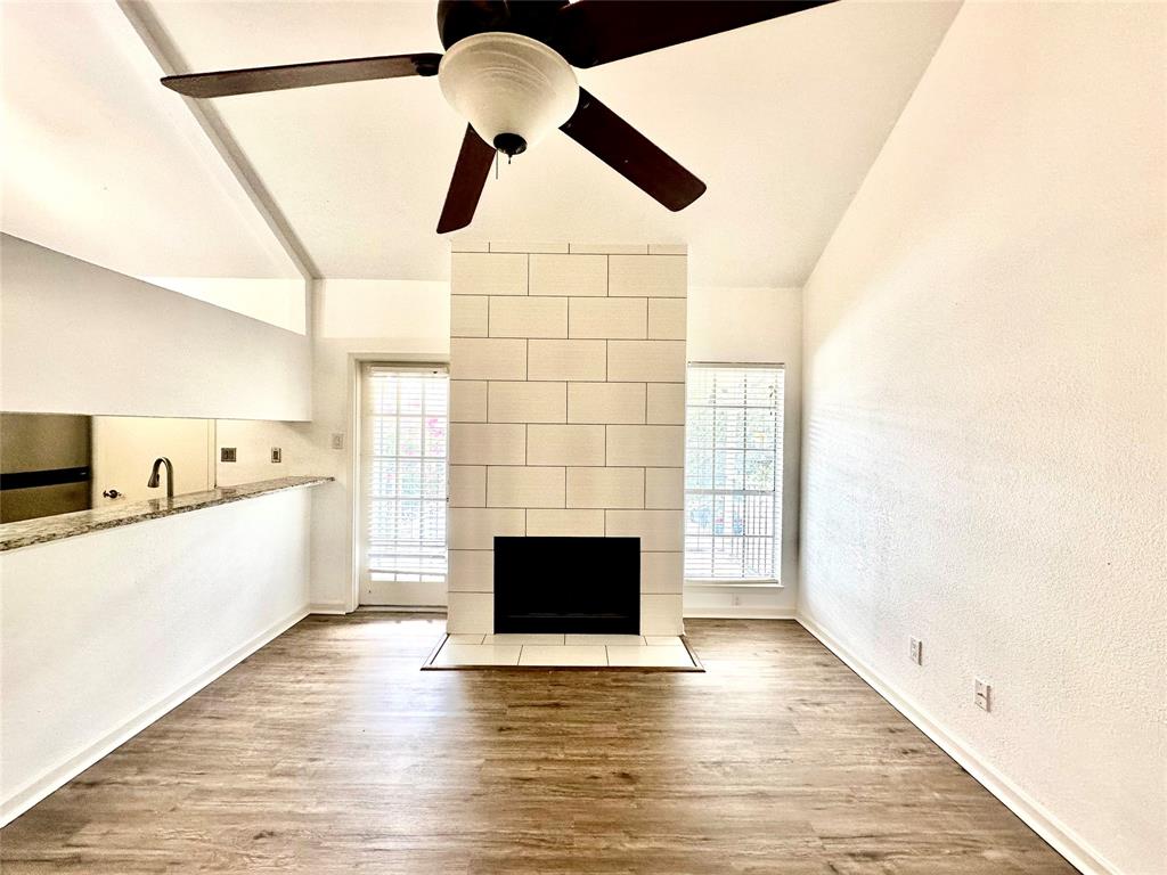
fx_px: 472
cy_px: 438
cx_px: 584
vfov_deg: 85.7
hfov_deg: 102.1
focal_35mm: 14
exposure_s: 1/120
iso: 125
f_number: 2.2
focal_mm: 2.22
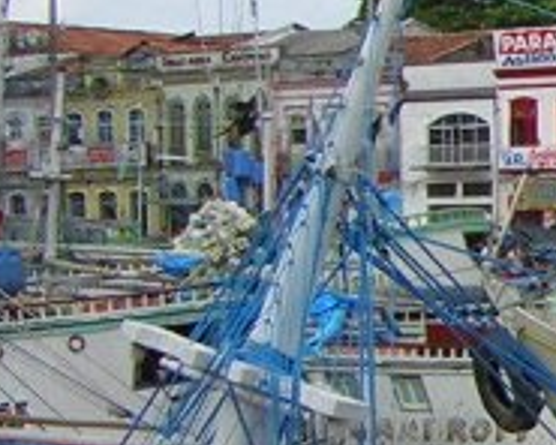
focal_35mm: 152
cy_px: 343
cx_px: 1031
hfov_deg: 11.6
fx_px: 2501
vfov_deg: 10.1
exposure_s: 1/343
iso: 50
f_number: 5.2
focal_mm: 4.7
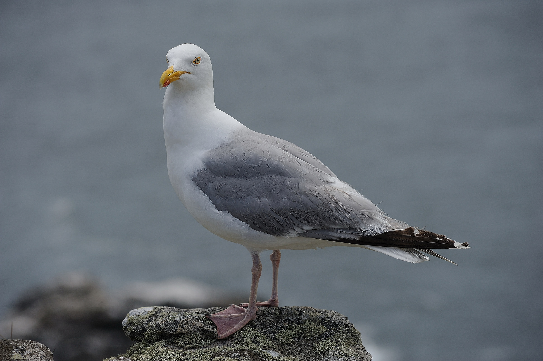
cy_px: 180
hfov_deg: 13.3
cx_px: 272
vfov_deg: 8.8
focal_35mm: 155
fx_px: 2336
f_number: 8
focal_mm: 155
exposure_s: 1/1250
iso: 200
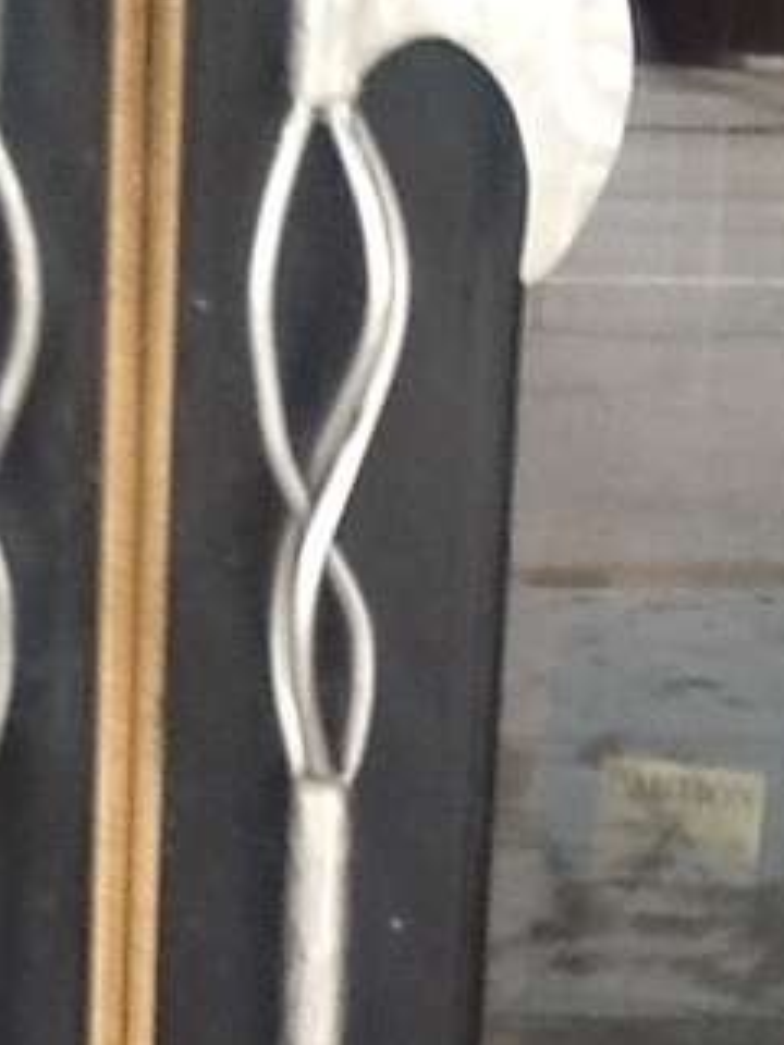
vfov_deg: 17.6
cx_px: 140
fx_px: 3322
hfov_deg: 13.4
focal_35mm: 110
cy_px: 927
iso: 50
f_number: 2.4
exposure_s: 1/33
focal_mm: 2.03
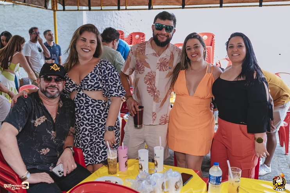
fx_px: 290
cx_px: 145
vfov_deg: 36.9
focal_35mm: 36
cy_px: 96
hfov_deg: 53.1
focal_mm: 24
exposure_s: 1/400
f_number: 2.5
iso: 1600
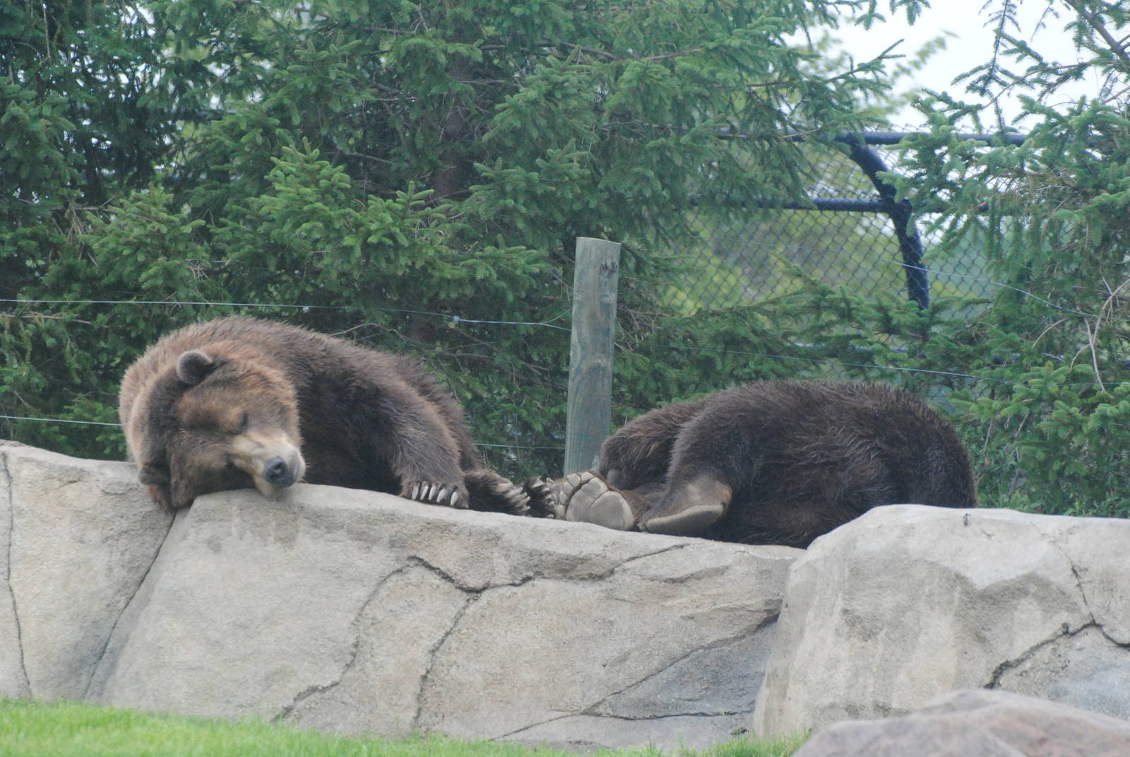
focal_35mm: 315
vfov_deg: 4.4
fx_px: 9899
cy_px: 378
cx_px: 565
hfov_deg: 6.5
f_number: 5.3
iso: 1250
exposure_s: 1/500
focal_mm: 210
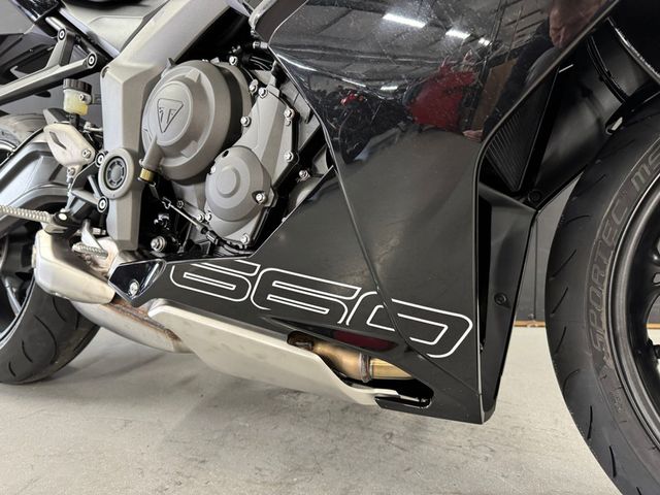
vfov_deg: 56.8
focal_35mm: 24
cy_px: 248
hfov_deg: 71.6
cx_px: 330
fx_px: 458
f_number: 1.78
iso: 320
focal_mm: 6.76
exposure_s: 1/50
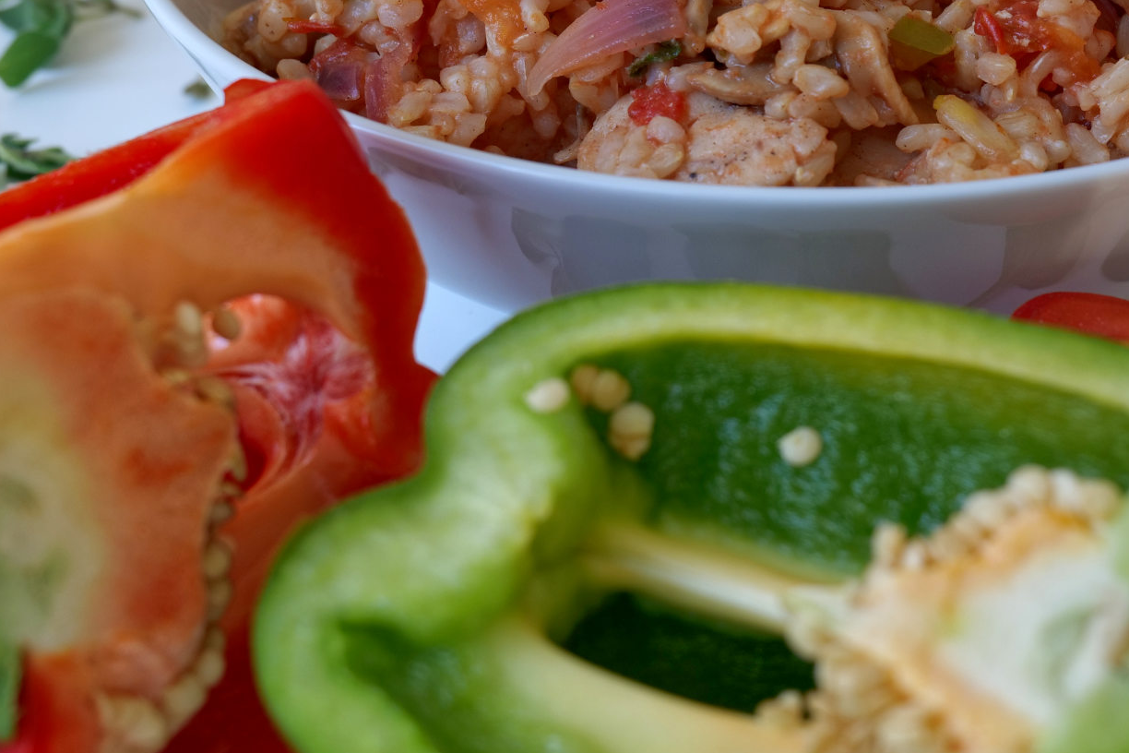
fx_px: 2509
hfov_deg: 25.2
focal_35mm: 80
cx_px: 765
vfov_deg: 17.0
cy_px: 221
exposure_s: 1/60
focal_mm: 51
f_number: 8
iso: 640
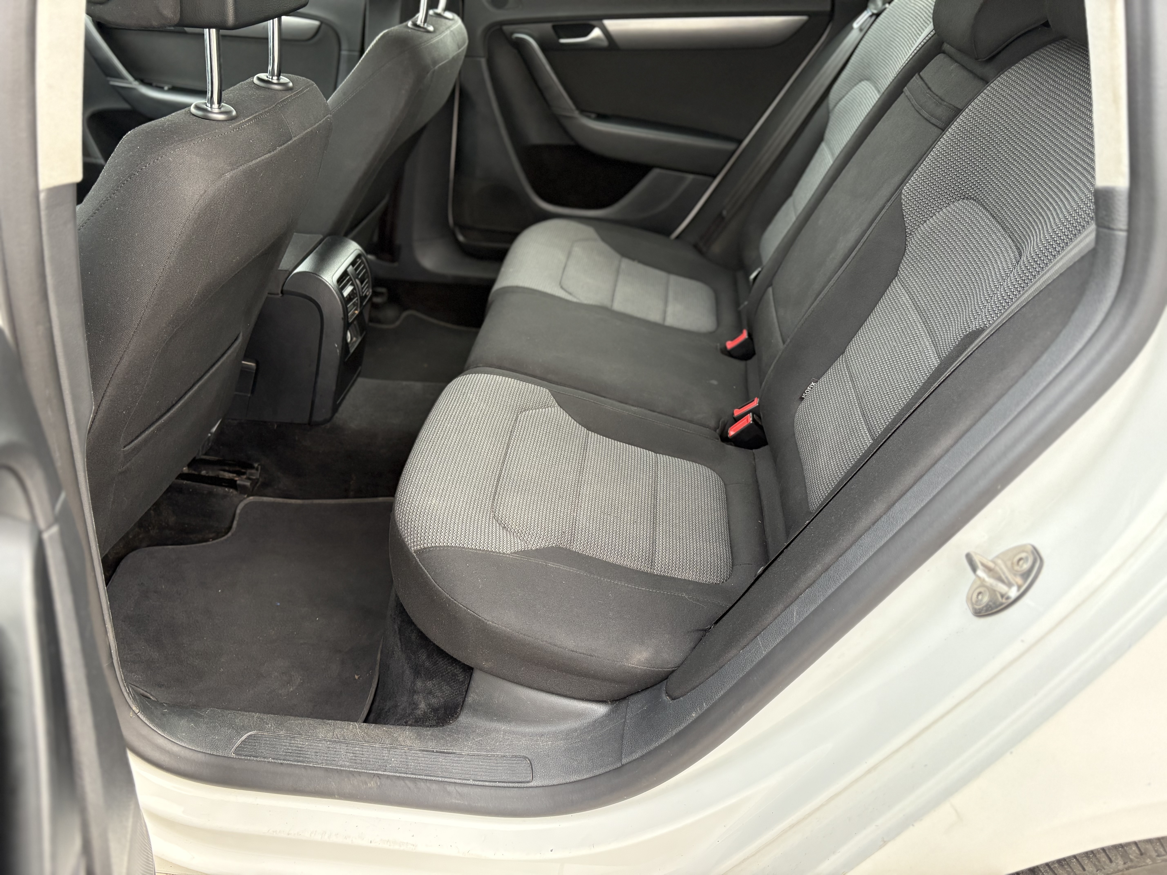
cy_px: 438
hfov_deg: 67.3
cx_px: 584
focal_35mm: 26
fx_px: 877
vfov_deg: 53.1
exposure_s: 1/60
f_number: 1.6
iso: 200
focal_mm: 5.96
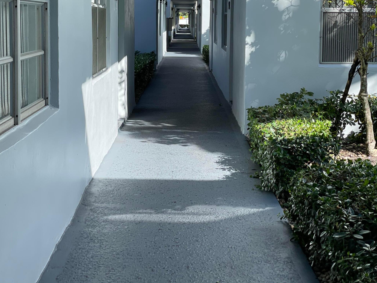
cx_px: 192
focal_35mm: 75
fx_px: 817
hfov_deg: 26.0
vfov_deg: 19.6
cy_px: 93
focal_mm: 6
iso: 32
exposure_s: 1/685
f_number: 2
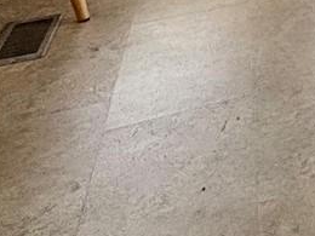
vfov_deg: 13.1
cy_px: -327
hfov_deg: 15.4
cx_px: 710
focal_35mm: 86
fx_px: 783
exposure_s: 1/334
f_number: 2.2
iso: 40
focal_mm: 2.22
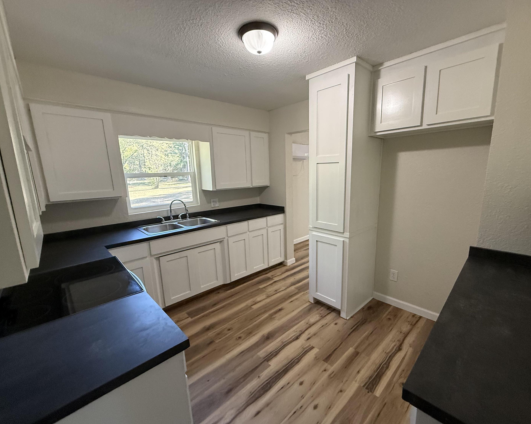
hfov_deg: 96.7
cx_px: 283
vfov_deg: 84.0
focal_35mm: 15
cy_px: 217
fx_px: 236
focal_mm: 2.22
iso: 400
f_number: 2.2
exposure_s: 1/120
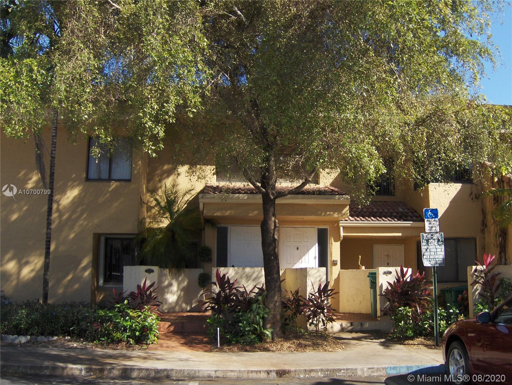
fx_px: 518
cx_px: 256
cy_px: 192
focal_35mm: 35
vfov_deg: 40.8
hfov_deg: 52.6
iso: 100
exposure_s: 1/741
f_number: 3.5
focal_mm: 7.5
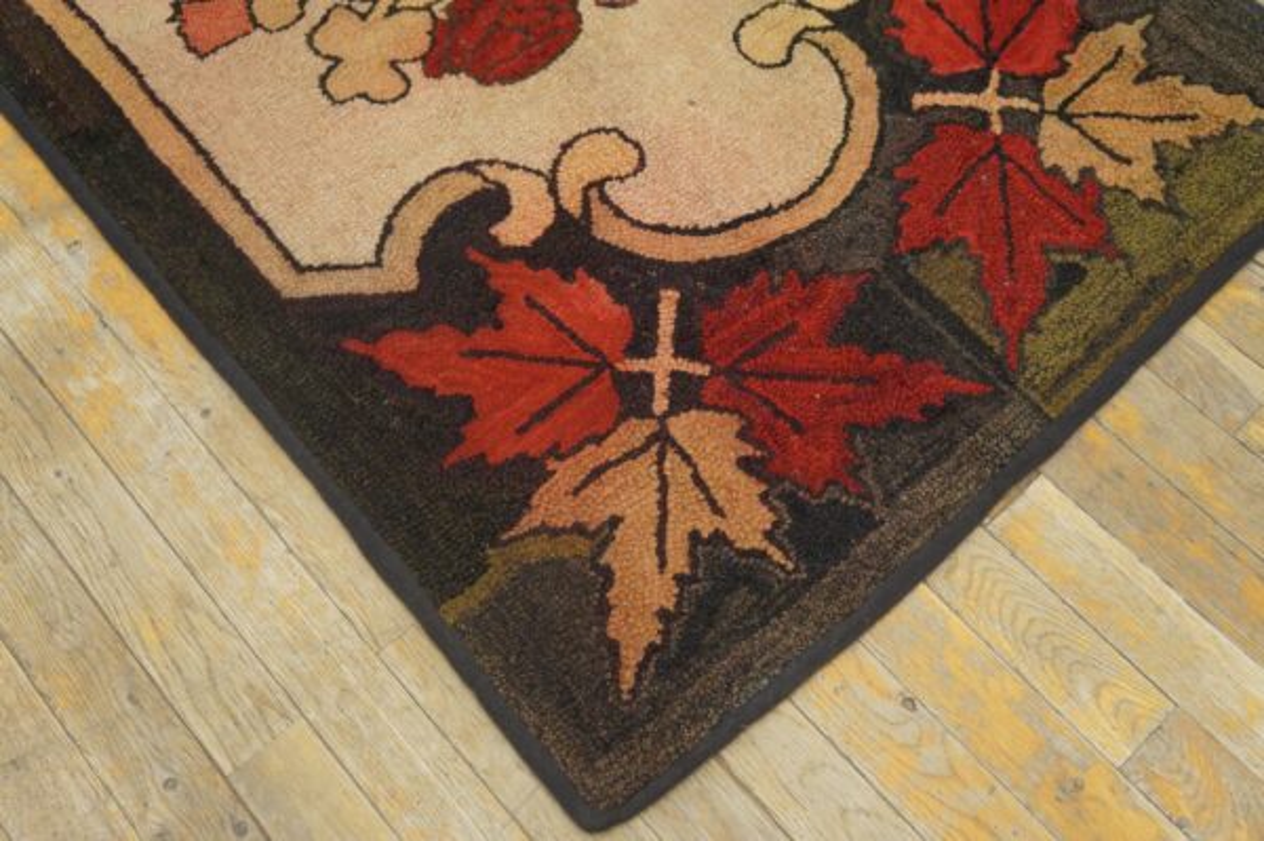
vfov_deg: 38.3
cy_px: 420
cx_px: 632
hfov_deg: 55.1
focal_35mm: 34
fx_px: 1210
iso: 3200
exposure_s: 1/160
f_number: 4
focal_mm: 23
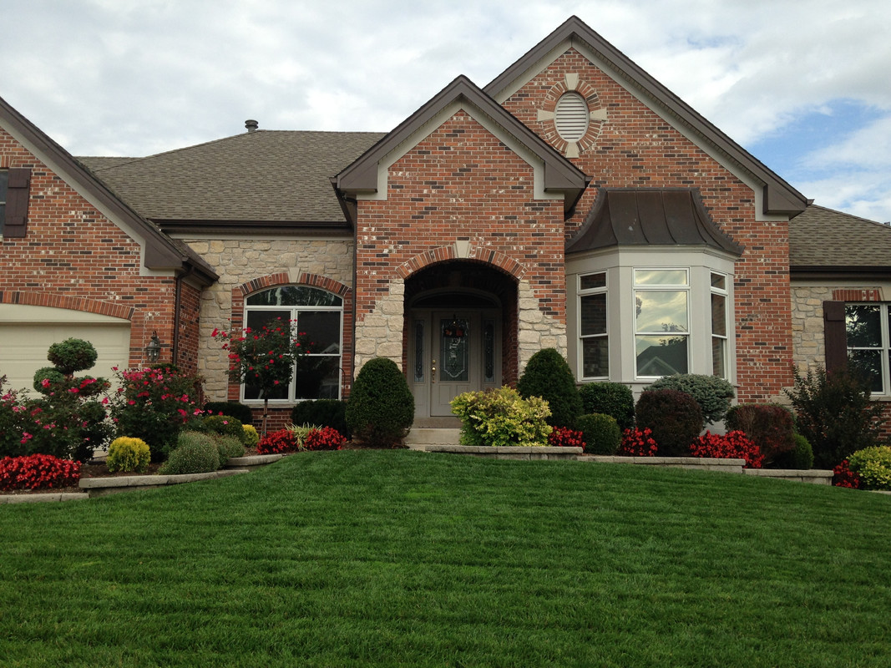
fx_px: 849
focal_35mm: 33
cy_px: 334
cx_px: 446
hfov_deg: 55.4
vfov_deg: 42.9
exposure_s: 1/874
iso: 50
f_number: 2.4
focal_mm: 4.12
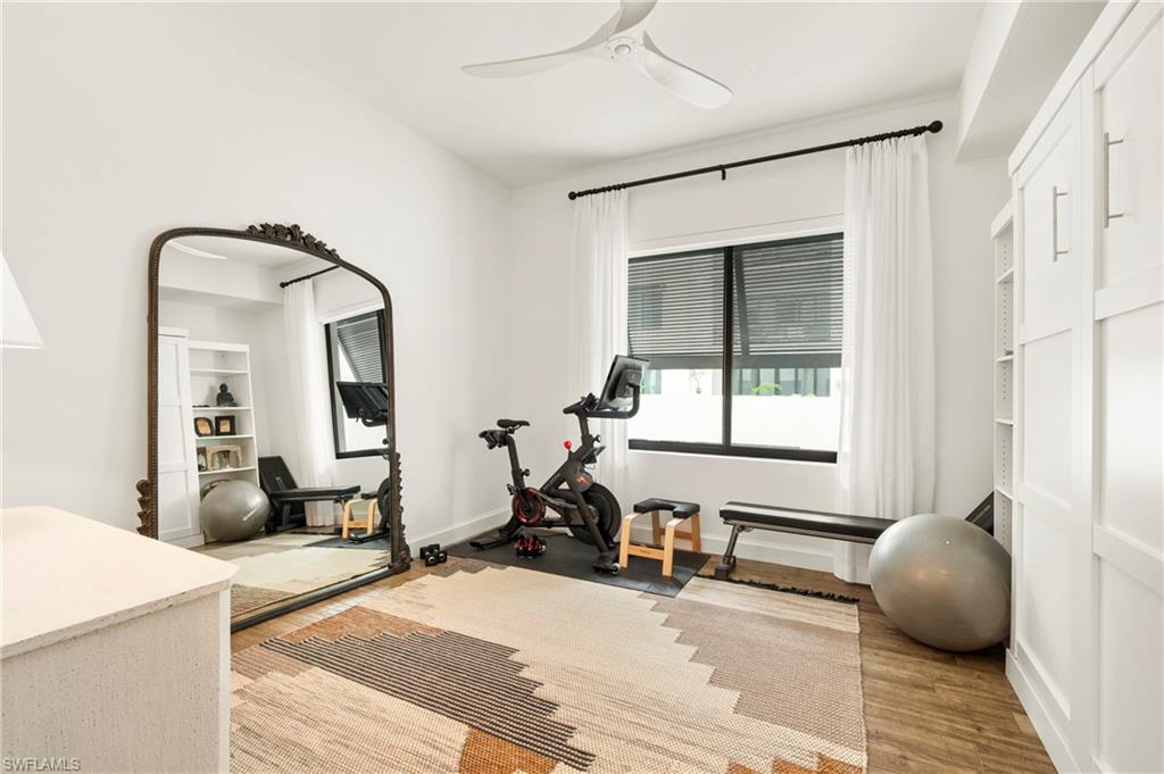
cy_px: 387
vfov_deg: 75.4
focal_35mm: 16
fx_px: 501
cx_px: 582
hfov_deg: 98.6
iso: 100
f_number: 8
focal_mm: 15.5
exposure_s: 1/2
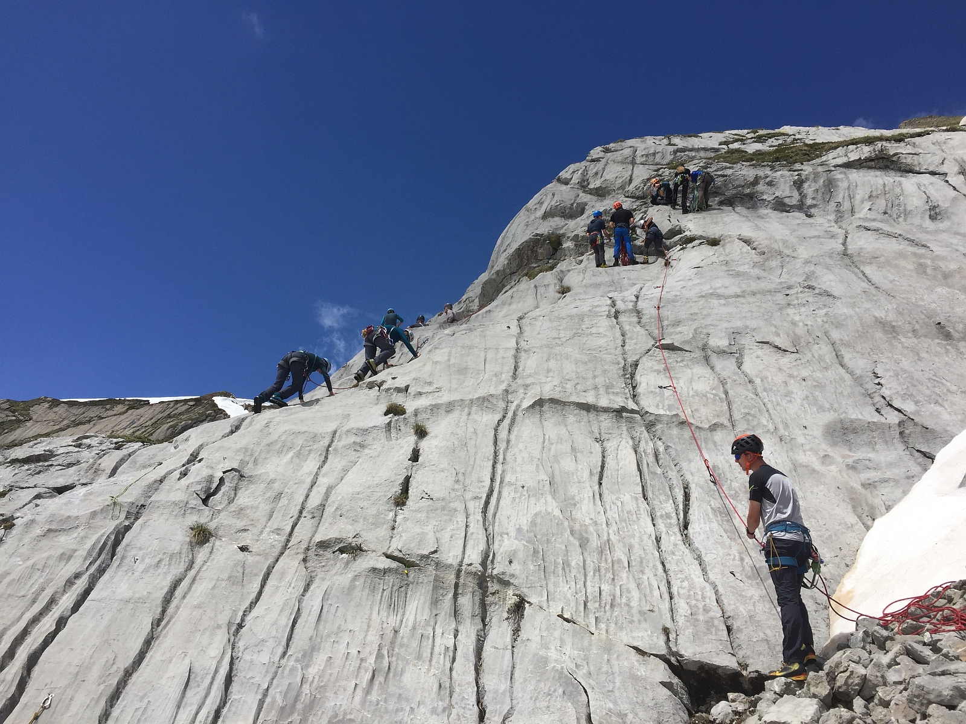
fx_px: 809
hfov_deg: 61.7
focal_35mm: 29
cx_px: 483
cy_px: 362
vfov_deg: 48.2
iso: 32
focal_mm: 4.15
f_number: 2.2
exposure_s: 1/3049
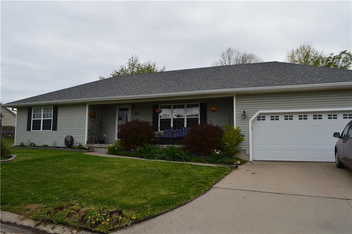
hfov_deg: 67.4
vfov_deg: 47.8
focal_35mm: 27
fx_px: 264
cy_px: 117
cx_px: 176
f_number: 11
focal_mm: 18
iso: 400
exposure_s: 1/400
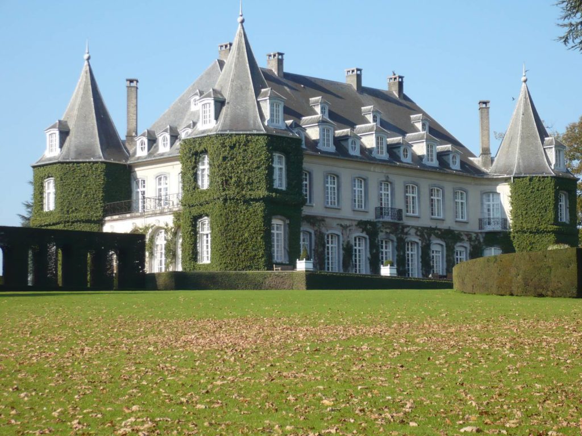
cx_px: 291
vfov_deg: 14.4
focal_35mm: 103
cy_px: 218
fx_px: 1732
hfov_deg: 19.1
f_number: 4.9
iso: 100
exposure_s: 1/320
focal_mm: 17
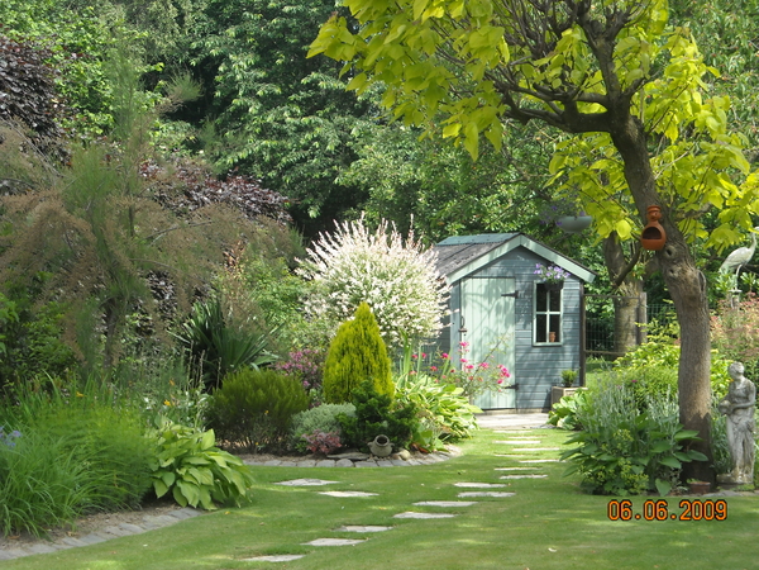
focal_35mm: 105
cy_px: 285
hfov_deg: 18.7
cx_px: 380
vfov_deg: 14.1
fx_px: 2302
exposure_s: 1/148
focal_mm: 17.1
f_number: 4.7
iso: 64
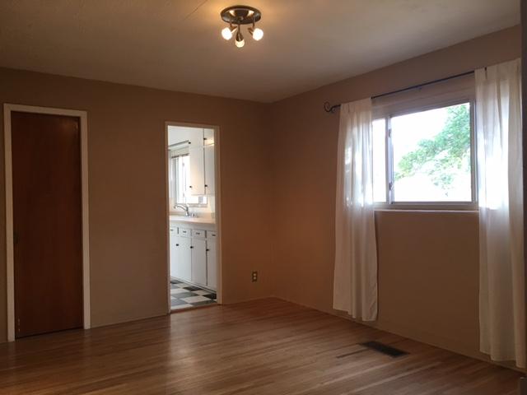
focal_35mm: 29
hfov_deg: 61.7
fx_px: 442
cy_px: 198
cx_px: 264
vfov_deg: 48.2
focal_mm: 4.15
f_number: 2.2
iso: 40
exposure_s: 1/30
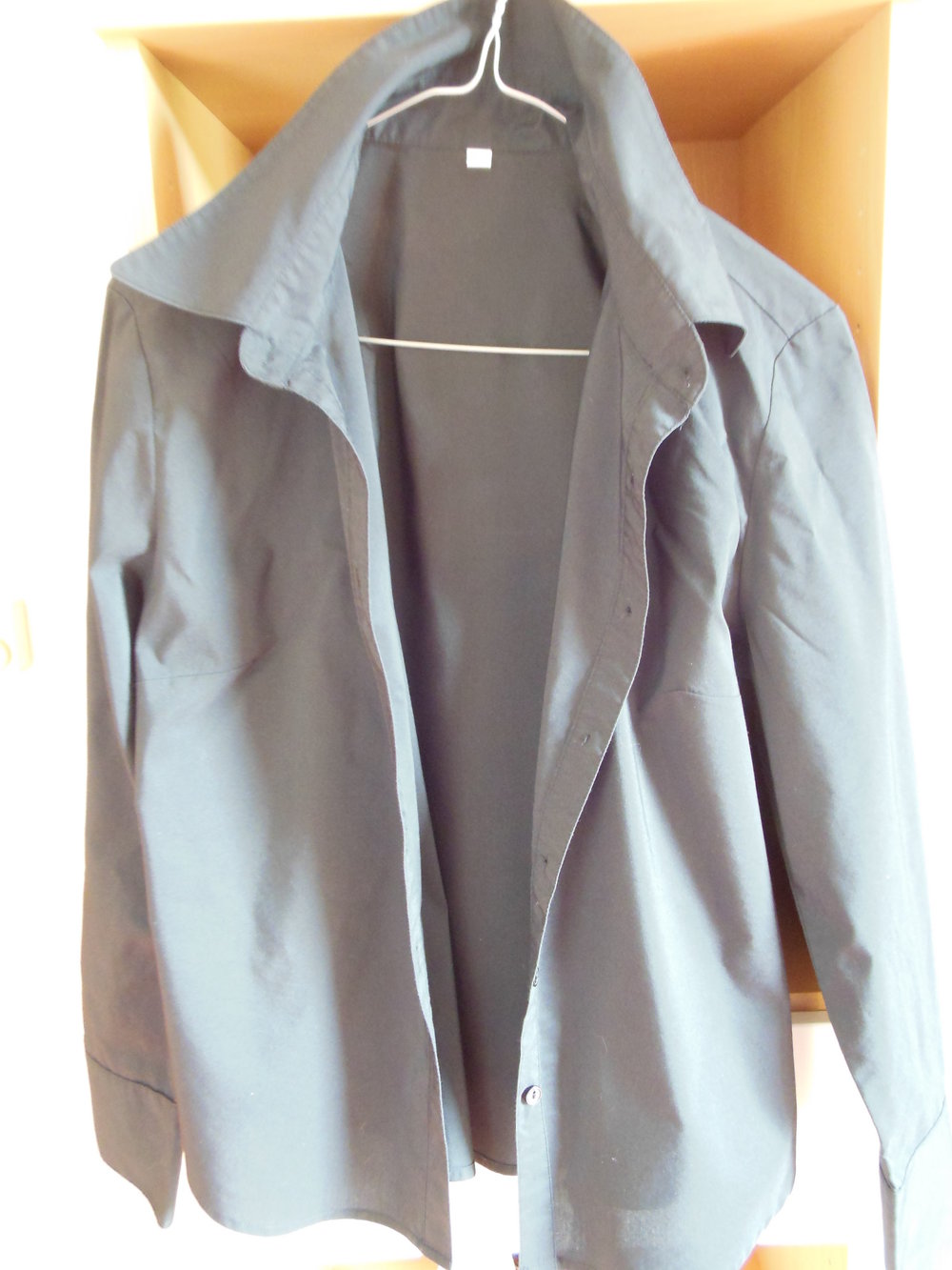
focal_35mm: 29
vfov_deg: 61.7
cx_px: 476
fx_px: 1063
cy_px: 635
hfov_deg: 48.2
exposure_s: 1/3
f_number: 3.3
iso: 800
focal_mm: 5.2
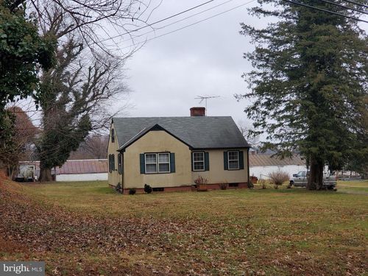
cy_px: 138
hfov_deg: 36.8
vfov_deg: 28.0
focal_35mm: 52
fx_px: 553
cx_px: 184
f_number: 2.4
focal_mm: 6
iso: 50
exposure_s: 1/234
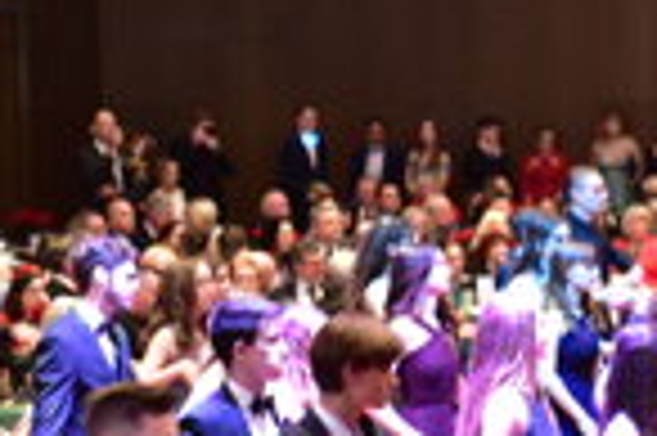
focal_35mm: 211
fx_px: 3846
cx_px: 866
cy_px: 384
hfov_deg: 9.6
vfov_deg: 6.5
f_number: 3.5
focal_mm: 70
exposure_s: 1/30
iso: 3200
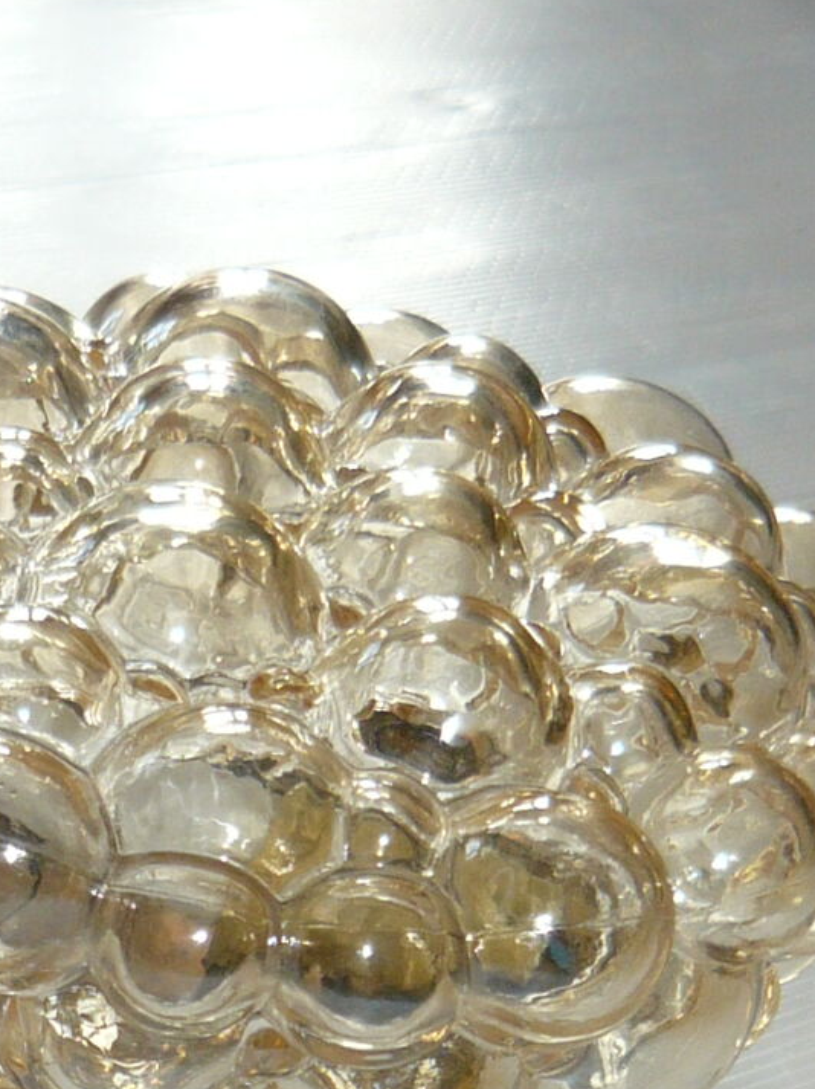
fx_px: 3739
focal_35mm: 119
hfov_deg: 12.4
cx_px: 124
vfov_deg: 16.1
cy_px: 1216
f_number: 2.8
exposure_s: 1/100
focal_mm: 5.5
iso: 100
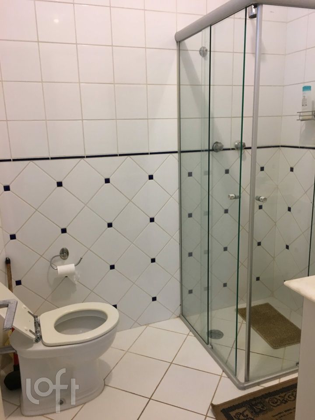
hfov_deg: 48.2
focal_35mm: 29
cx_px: 158
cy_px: 210
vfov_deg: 61.7
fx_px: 352
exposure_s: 1/30
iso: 80
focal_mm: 4.15
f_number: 2.2
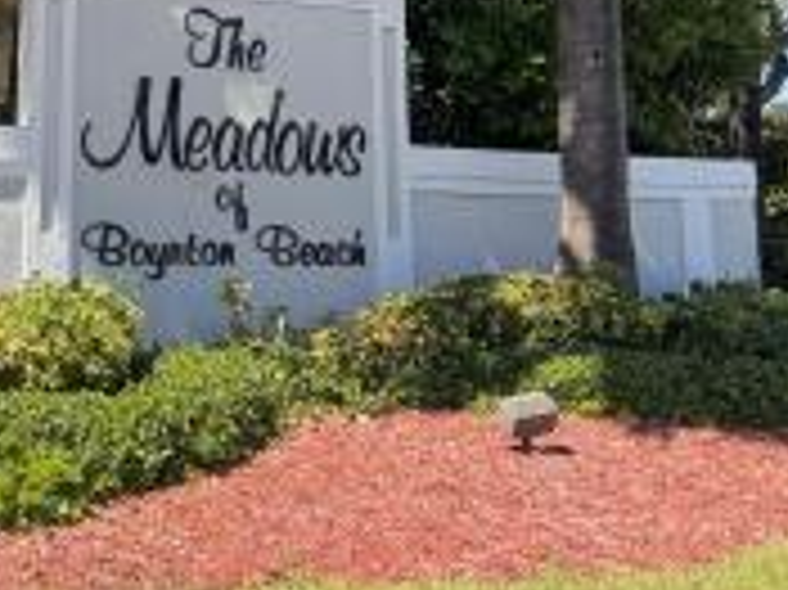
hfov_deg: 33.1
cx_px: 77
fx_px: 1251
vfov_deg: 24.5
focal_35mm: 55
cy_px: -77
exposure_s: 1/1339
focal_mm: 6.76
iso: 80
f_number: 1.78
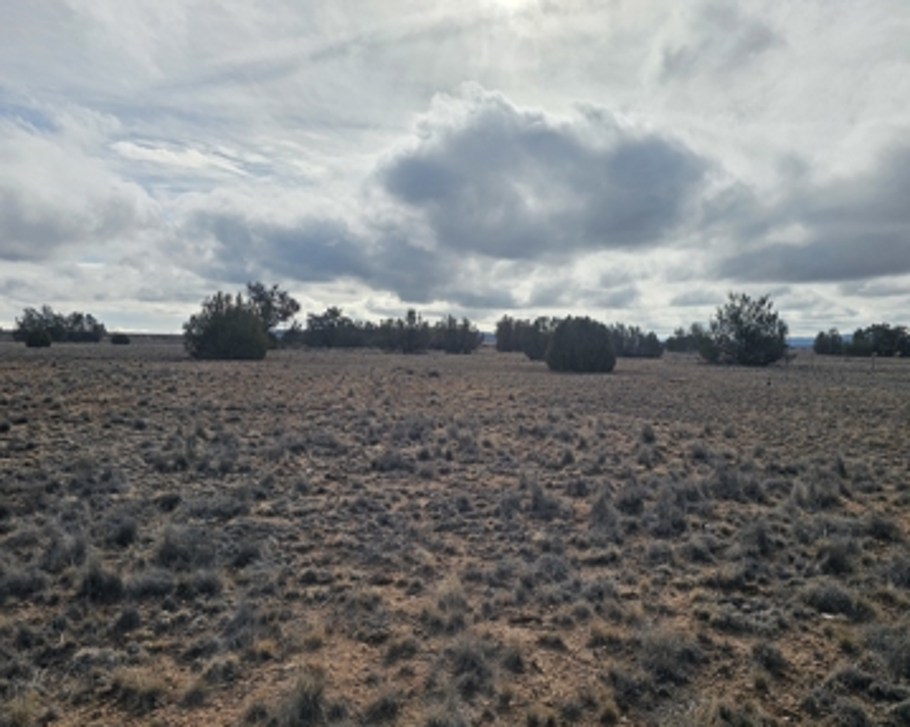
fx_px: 673
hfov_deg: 68.1
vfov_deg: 56.8
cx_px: 477
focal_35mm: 25
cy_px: 372
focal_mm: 6.3
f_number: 1.7
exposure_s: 1/1789
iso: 10
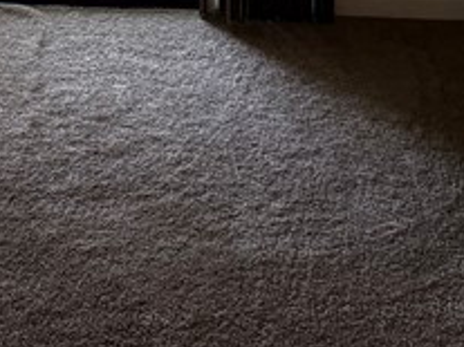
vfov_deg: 11.0
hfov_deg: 16.4
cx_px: 49
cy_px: -407
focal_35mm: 119
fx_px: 1594
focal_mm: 6.76
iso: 400
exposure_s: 1/120
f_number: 1.78
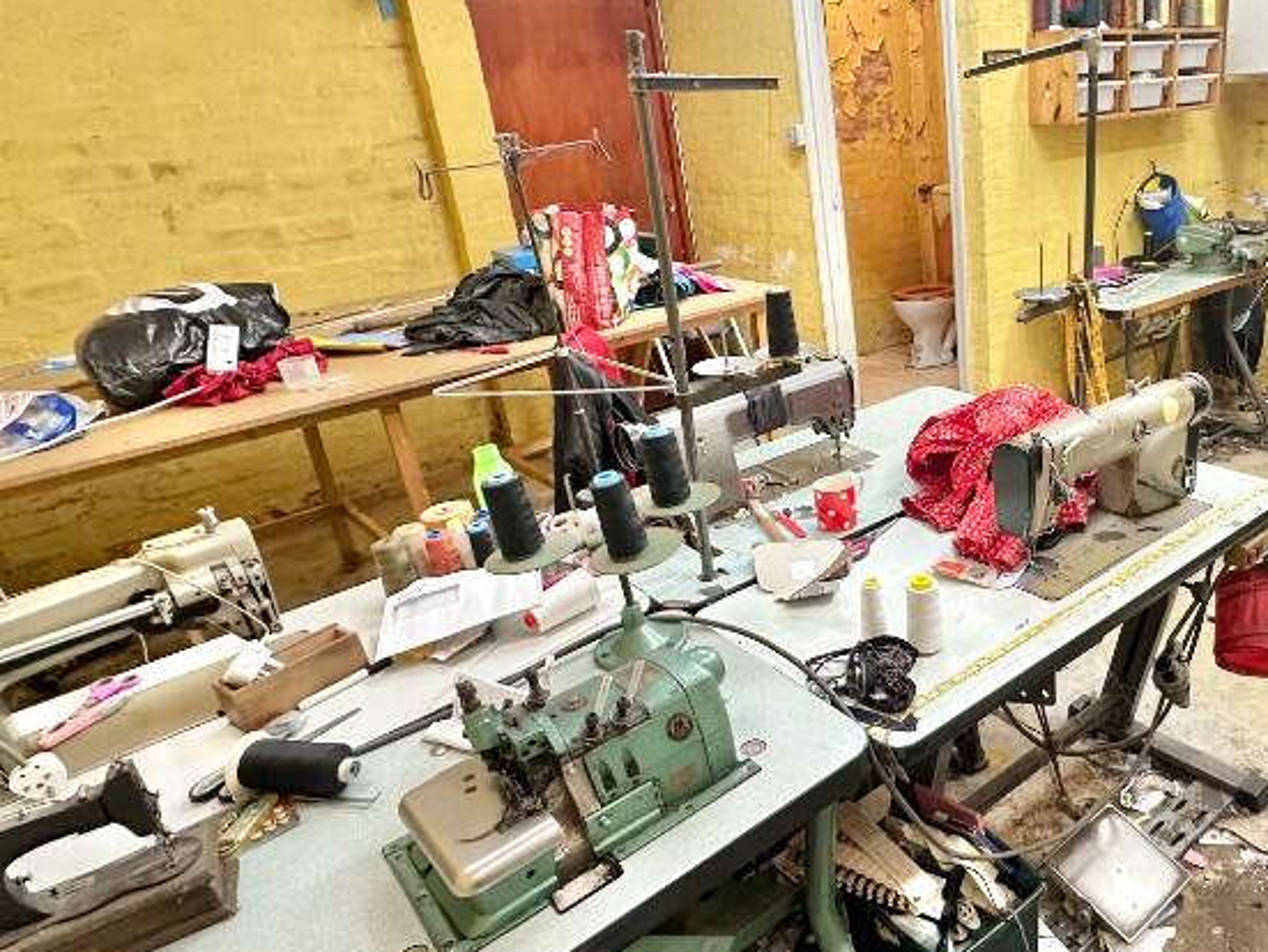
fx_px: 953
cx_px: 939
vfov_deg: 53.1
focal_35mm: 26
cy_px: 471
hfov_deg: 63.6
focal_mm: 2.22
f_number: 2.2
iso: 200
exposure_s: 1/50
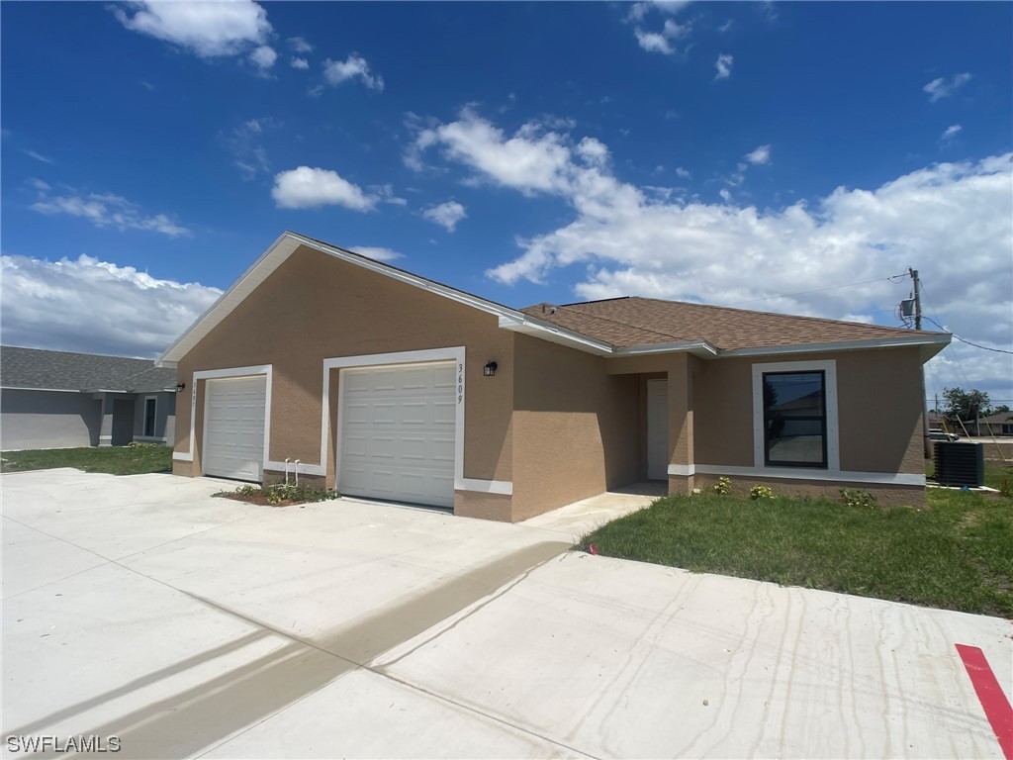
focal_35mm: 26
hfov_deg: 67.3
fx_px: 761
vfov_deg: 53.1
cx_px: 506
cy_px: 380
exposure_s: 1/9174
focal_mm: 5.1
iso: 32
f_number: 1.6
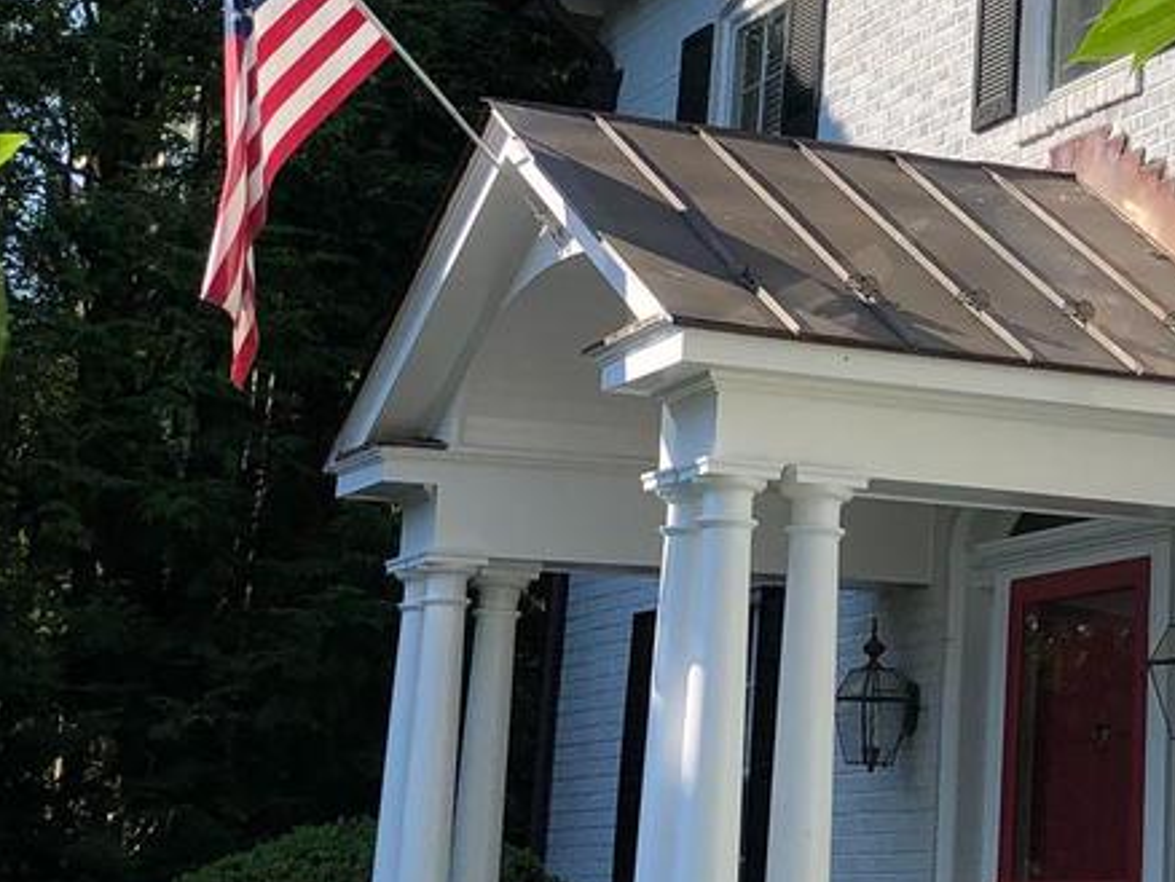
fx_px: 3125
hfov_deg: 21.0
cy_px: 86
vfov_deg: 15.9
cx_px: 939
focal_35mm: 92
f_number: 1.8
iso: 20
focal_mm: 3.99
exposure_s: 1/1499
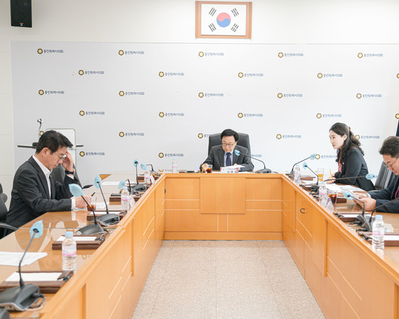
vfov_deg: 32.7
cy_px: 161
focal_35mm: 46
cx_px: 220
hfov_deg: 40.3
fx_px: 543
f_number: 4
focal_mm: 40
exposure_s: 1/250
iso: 3200
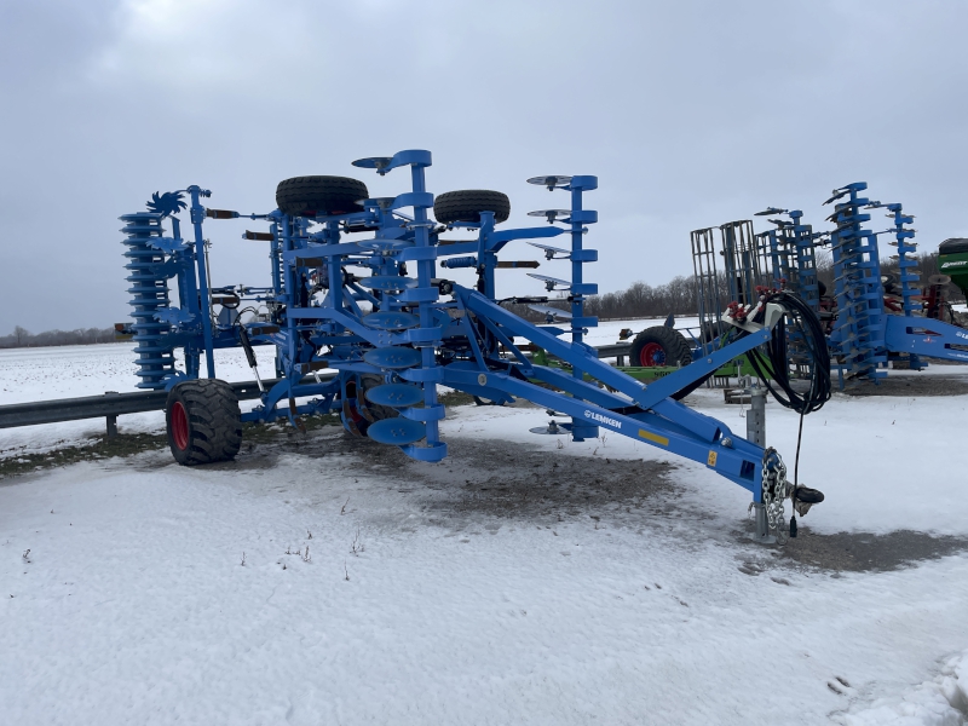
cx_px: 484
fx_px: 727
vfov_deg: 53.1
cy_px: 363
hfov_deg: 67.3
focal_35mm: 26
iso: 32
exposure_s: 1/5051
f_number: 1.6
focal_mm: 4.2
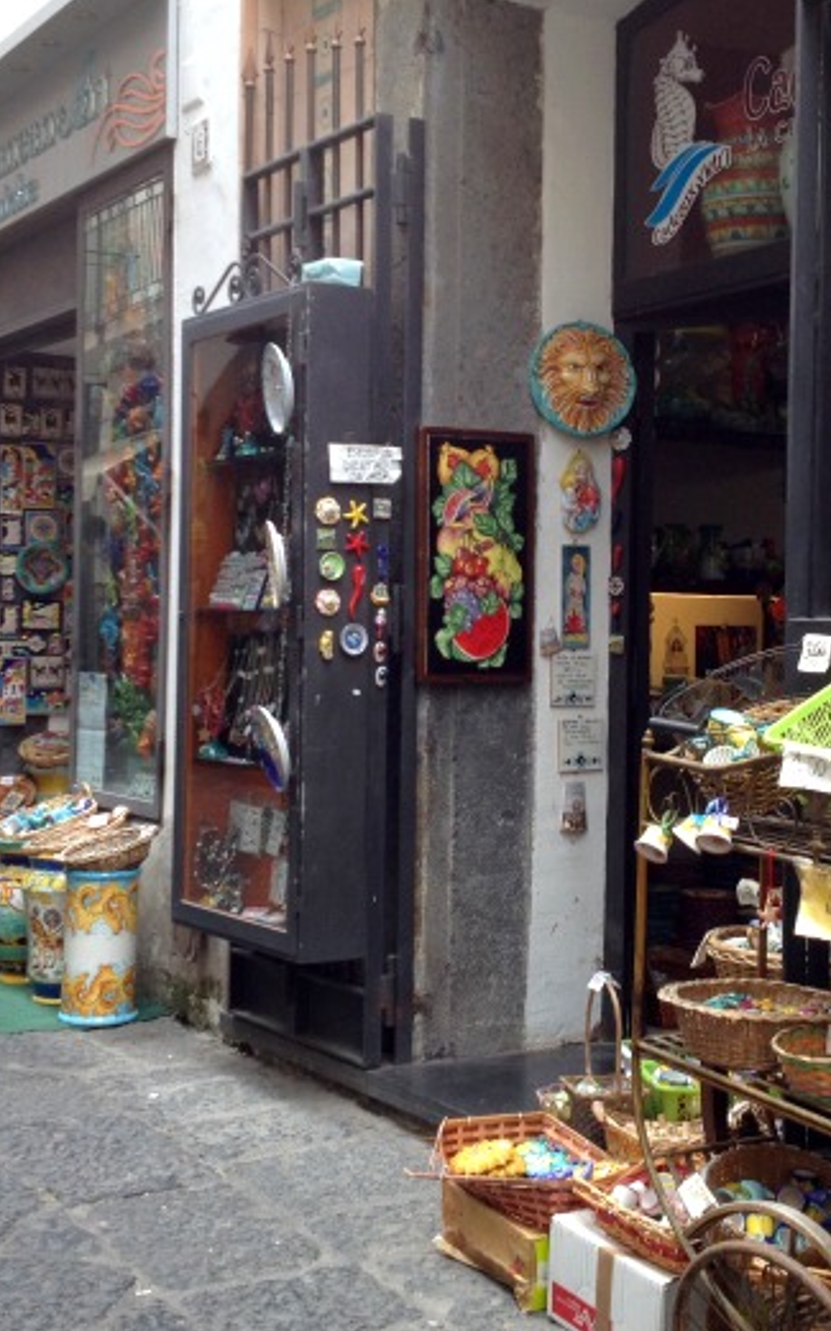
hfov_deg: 22.7
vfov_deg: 35.7
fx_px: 2068
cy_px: 636
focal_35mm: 57
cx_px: 504
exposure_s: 1/136
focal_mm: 4.28
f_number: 2.4
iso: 50
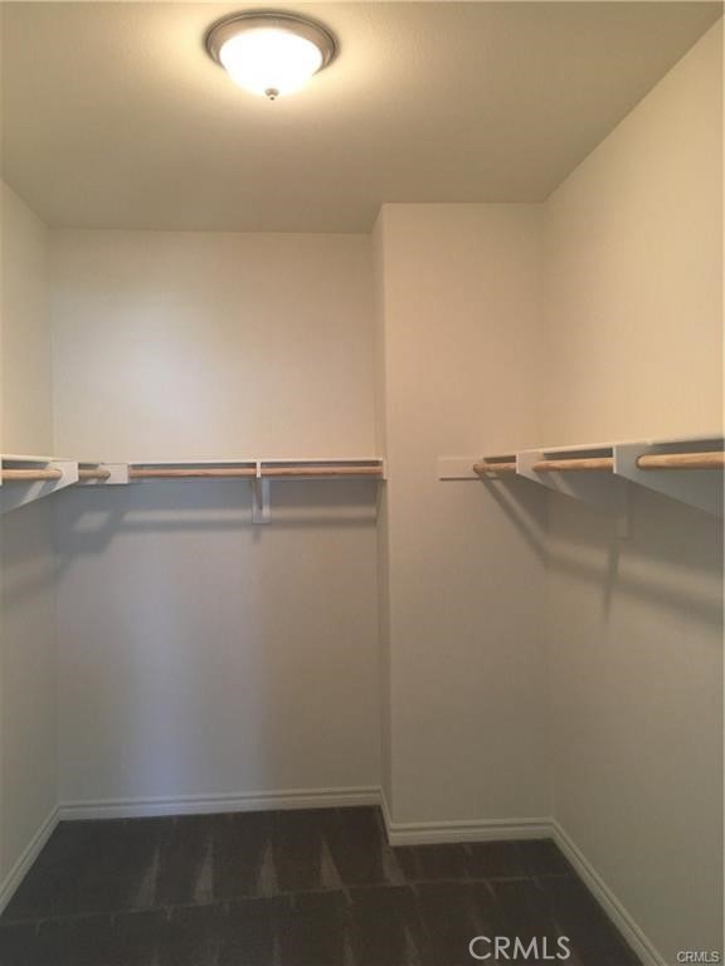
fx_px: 810
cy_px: 483
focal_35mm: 29
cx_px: 362
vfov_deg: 61.7
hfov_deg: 48.2
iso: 100
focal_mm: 4.15
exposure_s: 1/17
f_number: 2.2
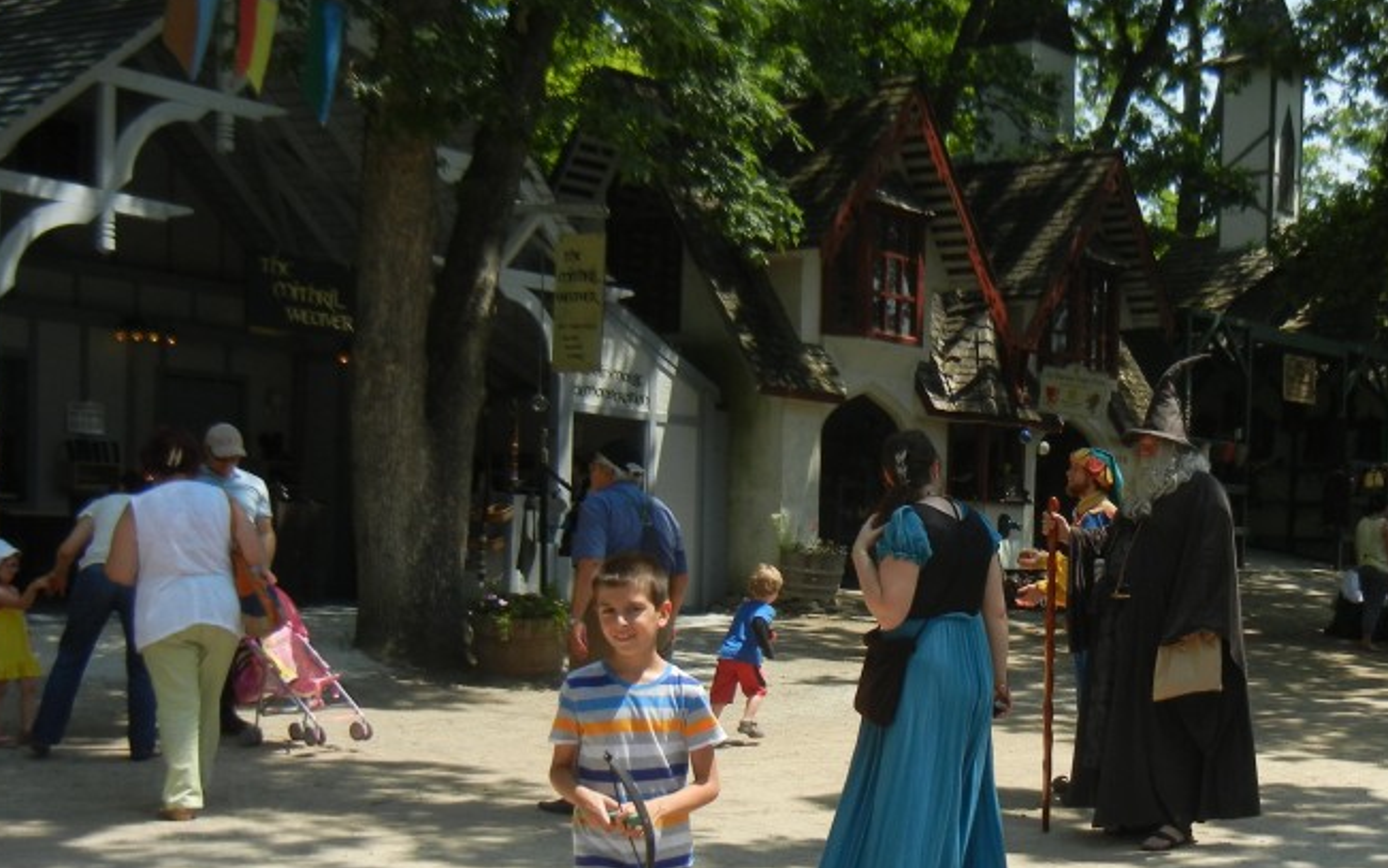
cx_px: 1064
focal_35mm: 50
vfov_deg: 25.6
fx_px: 1892
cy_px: 633
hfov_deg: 39.1
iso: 160
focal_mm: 5.4
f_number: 7
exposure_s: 1/280
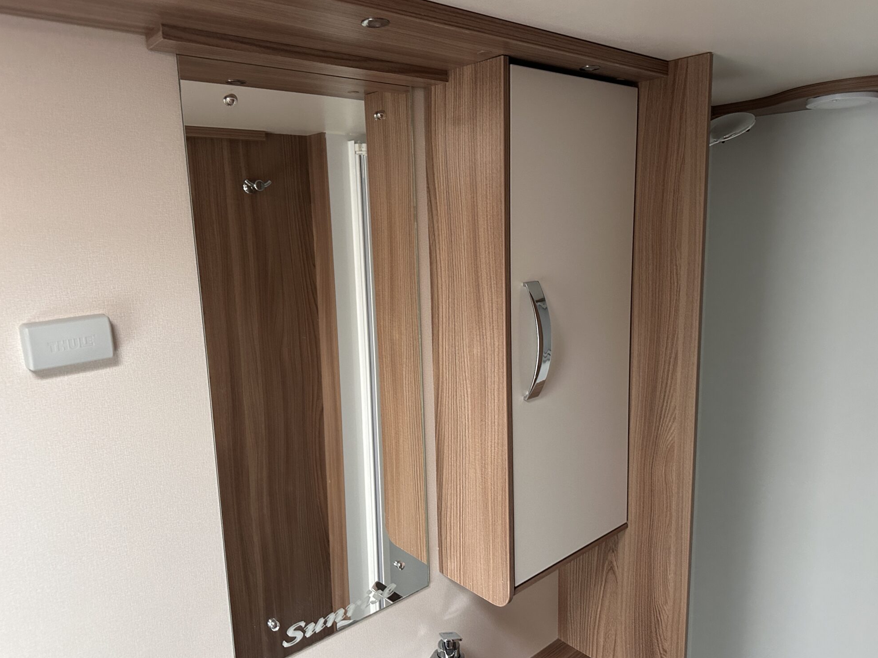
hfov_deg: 69.4
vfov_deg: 54.9
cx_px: 441
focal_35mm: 25
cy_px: 327
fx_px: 634
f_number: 1.78
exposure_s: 1/60
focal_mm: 6.86
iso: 400
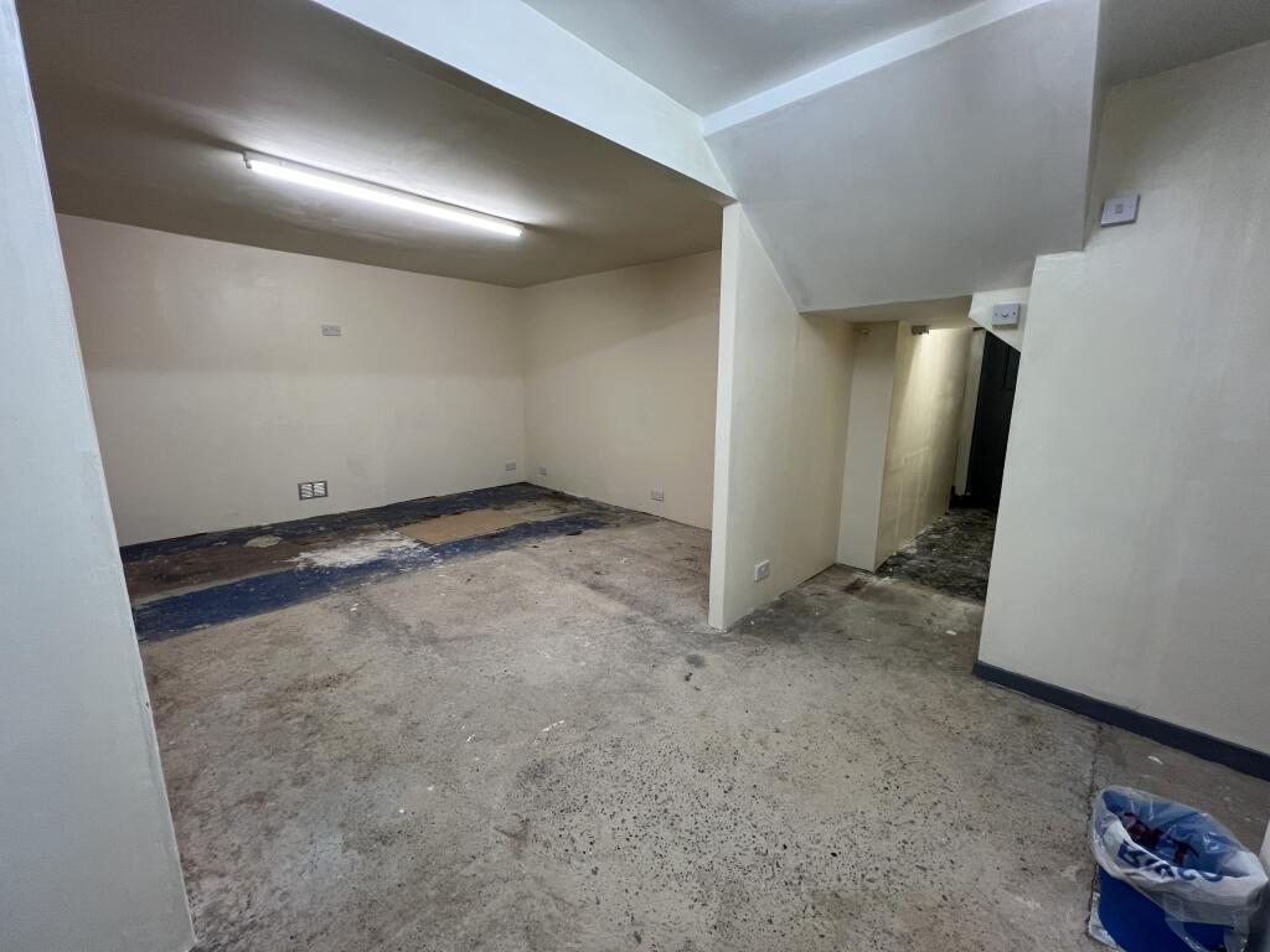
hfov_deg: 106.2
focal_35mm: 13
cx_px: 635
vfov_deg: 89.9
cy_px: 476
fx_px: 477
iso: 125
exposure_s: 1/50
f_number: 1.8
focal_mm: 1.57
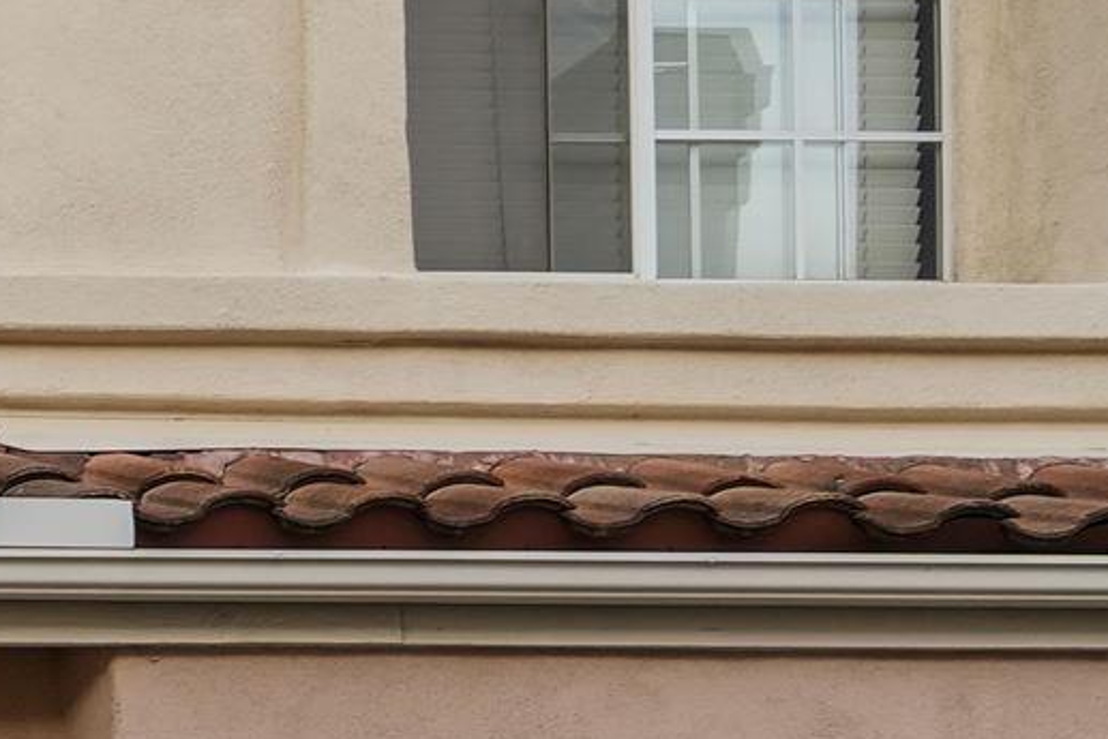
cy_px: 1347
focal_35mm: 95
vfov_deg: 13.0
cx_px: -1397
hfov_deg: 15.0
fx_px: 2925
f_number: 11
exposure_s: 1/6
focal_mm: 16
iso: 500
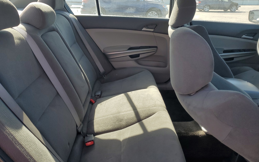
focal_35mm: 28
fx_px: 198
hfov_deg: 66.5
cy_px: 76
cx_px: 130
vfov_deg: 44.5
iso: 50
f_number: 1.5
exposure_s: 1/667
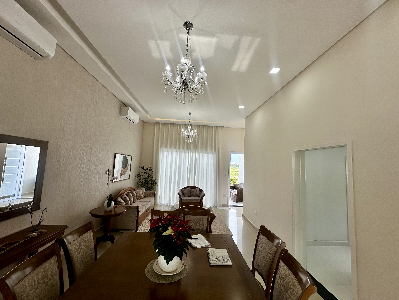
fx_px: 161
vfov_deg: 85.7
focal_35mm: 14
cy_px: 150
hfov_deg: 102.1
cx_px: 200
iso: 40
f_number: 2.2
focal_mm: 2.22
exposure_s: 1/186
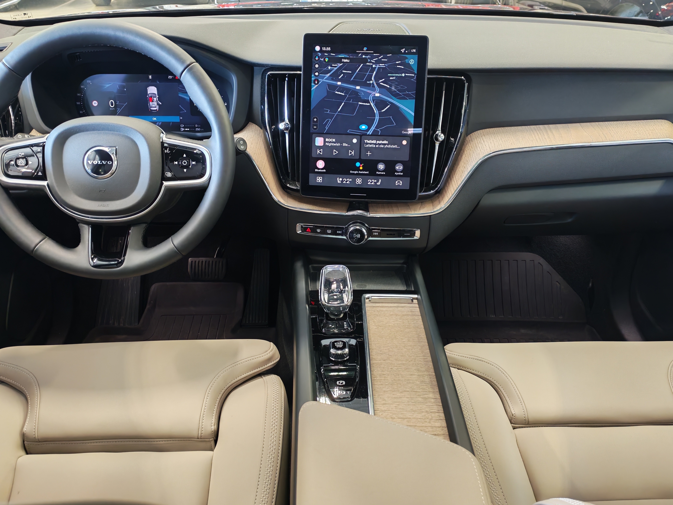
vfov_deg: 45.4
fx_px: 603
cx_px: 336
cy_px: 252
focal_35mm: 31
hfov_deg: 58.4
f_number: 1.9
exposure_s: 1/50
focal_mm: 6.12
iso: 1262
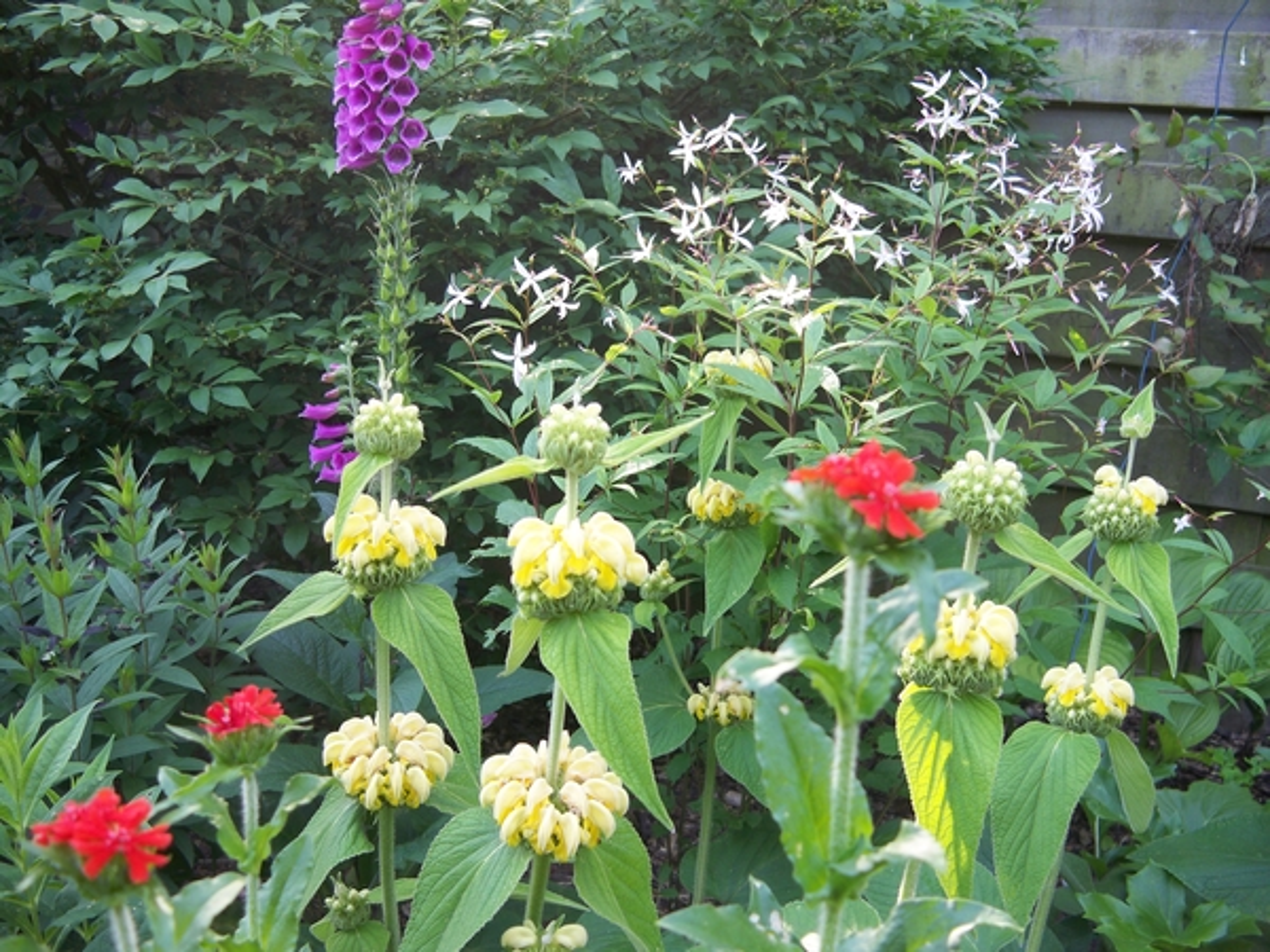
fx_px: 1357
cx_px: 635
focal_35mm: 37
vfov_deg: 38.7
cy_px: 476
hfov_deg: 50.1
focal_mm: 7.9
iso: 64
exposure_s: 1/30
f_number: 3.1
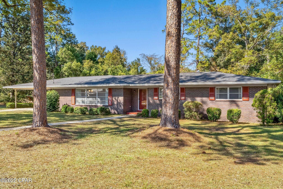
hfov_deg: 63.7
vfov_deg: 45.0
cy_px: 94
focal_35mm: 29
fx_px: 228
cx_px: 142
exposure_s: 1/40
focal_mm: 19.5
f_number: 11
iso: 100
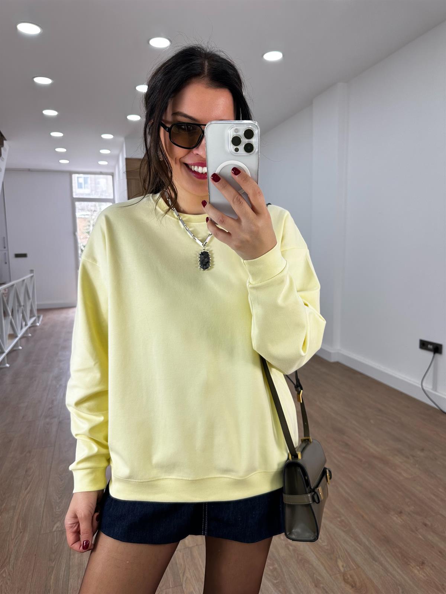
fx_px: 412
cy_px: 297
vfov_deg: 71.6
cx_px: 223
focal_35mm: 24
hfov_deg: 56.8
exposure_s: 1/163
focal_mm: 6.86
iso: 64
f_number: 1.78
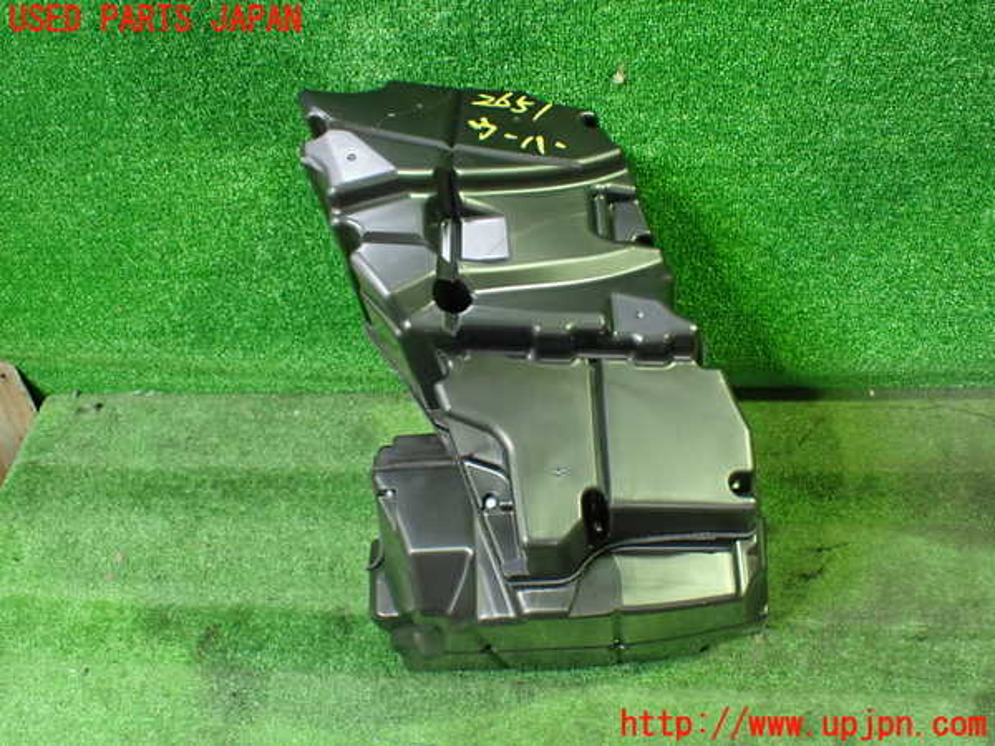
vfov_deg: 46.8
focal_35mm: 30
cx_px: 498
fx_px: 862
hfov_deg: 60.0
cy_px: 373
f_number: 2.3
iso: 800
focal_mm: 5.4
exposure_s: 1/30
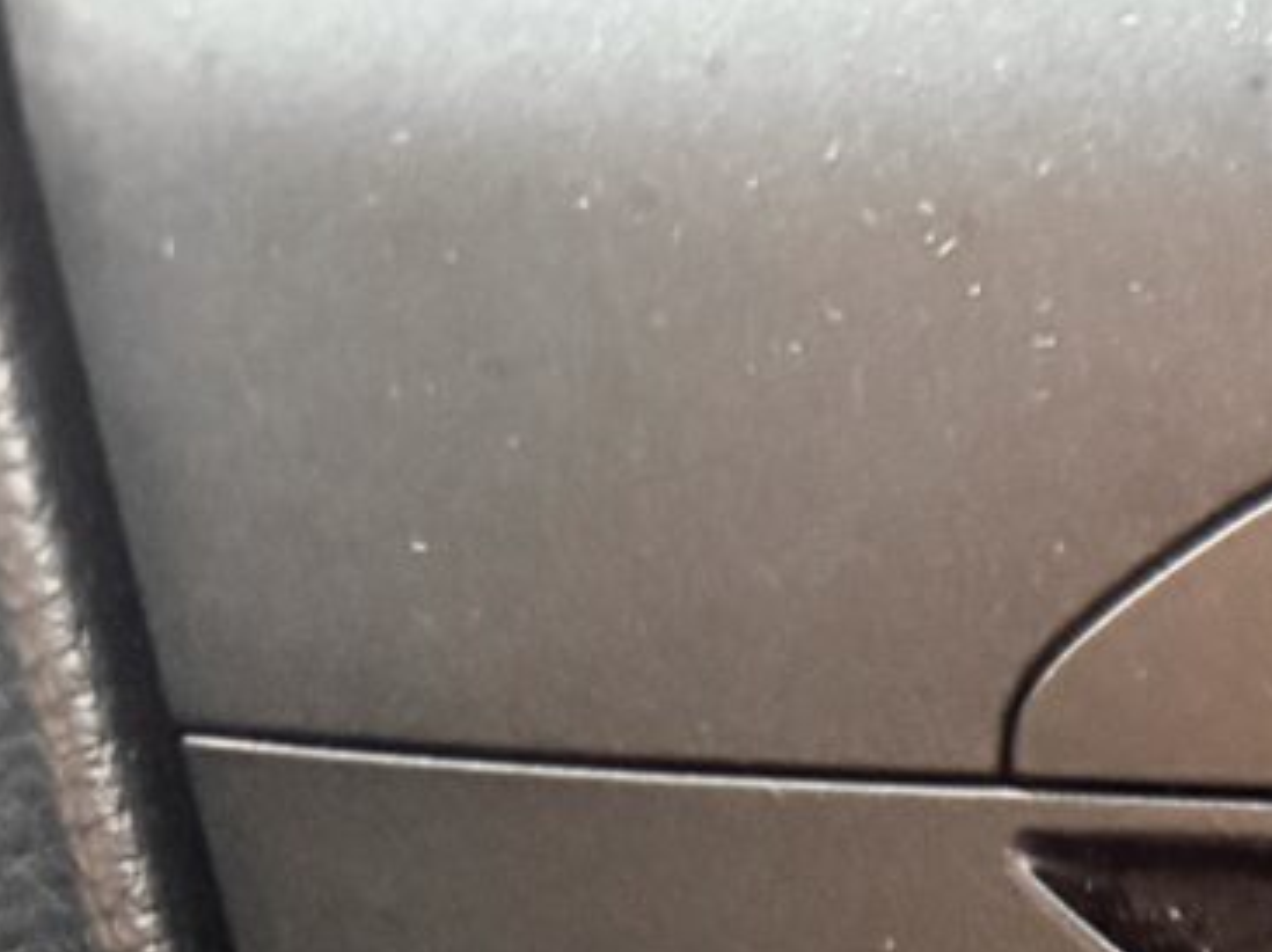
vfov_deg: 12.5
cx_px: 2648
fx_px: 3856
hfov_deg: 14.8
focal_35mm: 105
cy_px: 1848
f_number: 1.78
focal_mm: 6.76
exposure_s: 1/60
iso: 640
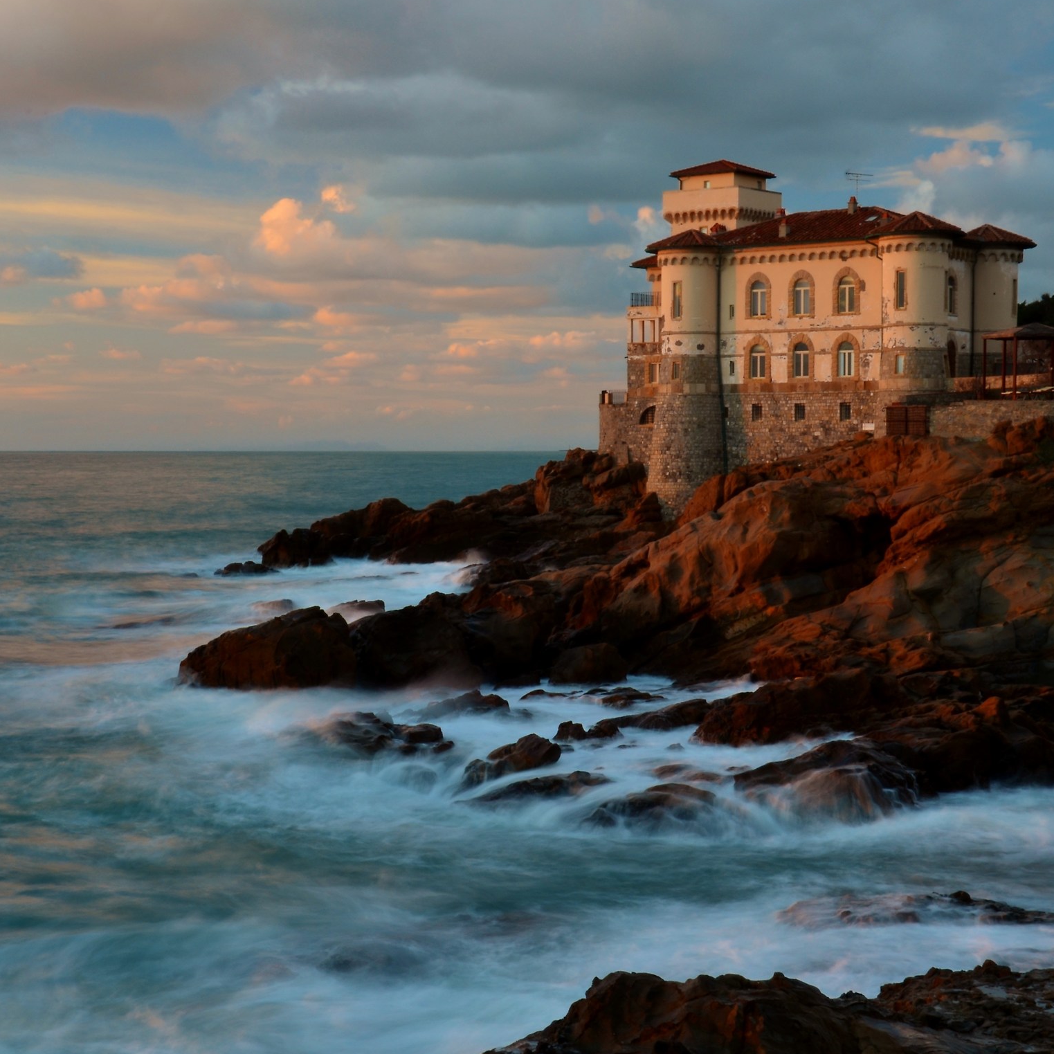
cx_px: 497
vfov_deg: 25.4
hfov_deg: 25.4
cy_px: 514
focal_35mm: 68
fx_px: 2342
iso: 100
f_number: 29
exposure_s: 2
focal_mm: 34
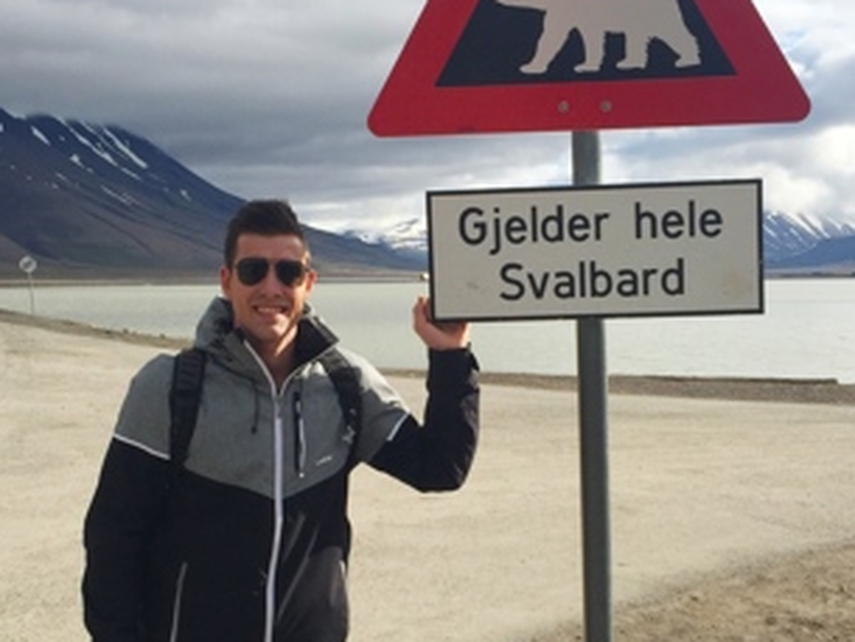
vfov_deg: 37.6
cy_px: 250
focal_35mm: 38
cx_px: 479
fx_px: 939
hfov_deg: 48.9
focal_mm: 4.15
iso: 32
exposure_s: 1/2639
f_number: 2.2
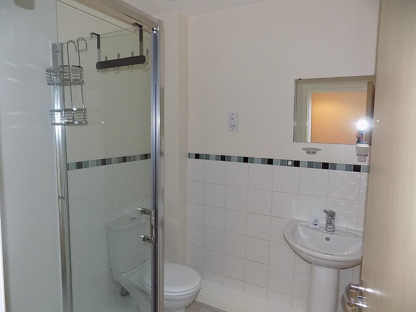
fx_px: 276
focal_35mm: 23
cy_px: 156
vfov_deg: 58.9
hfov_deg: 73.9
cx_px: 208
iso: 200
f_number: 3.1
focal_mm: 4
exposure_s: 1/30
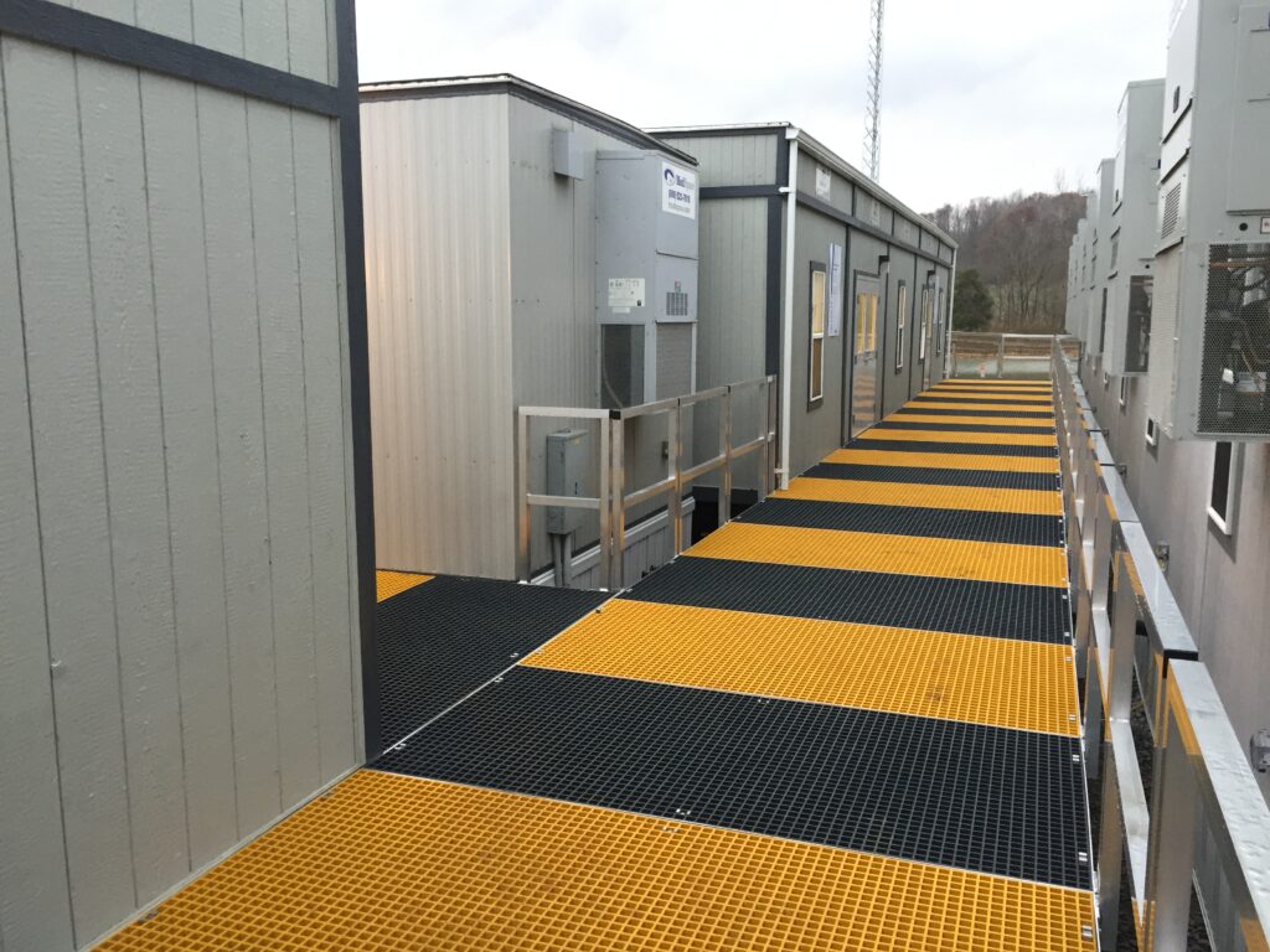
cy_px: 476
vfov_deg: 48.2
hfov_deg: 61.7
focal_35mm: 29
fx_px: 1064
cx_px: 635
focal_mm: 4.15
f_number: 2.2
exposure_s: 1/30
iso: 64
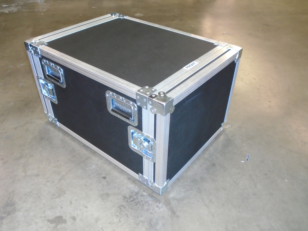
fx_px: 276
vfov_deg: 45.4
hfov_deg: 58.4
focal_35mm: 31
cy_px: 116
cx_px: 154
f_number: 3.5
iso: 400
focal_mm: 5.5
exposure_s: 1/40
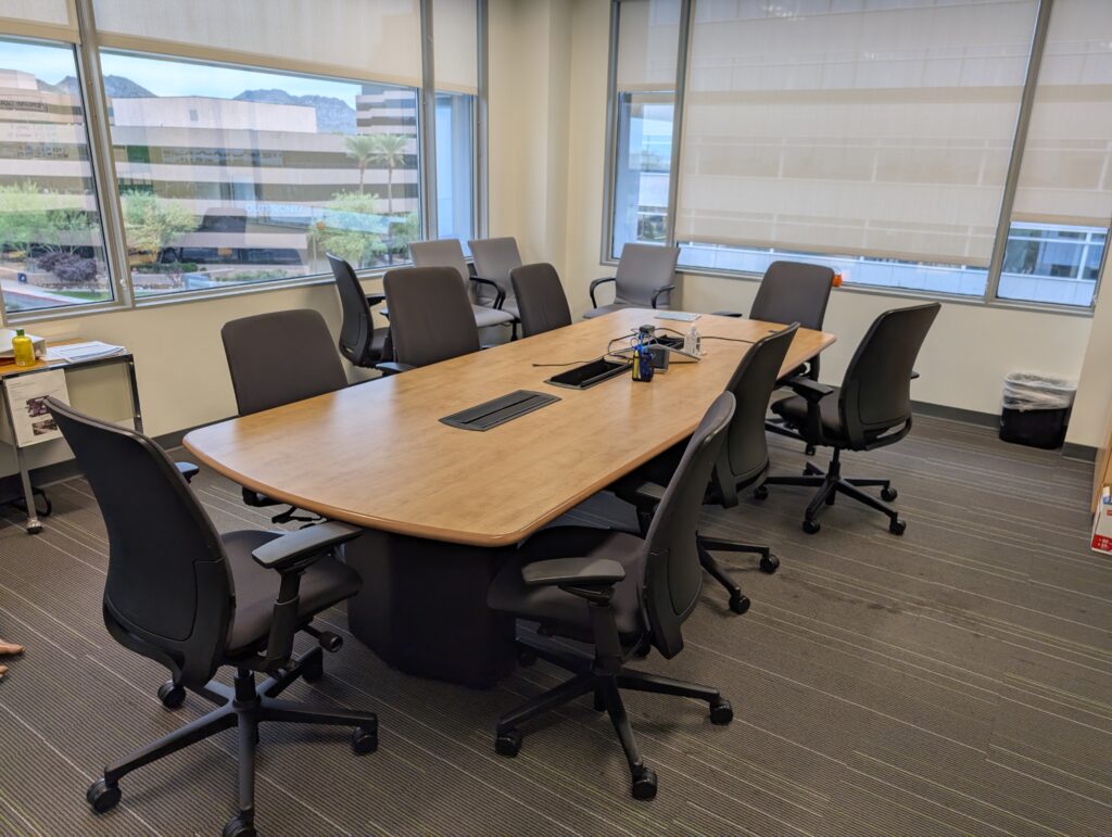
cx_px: 556
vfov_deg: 56.9
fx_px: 772
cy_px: 418
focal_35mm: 24
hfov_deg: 71.5
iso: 37
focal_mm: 6.9
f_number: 1.68
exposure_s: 1/49.2
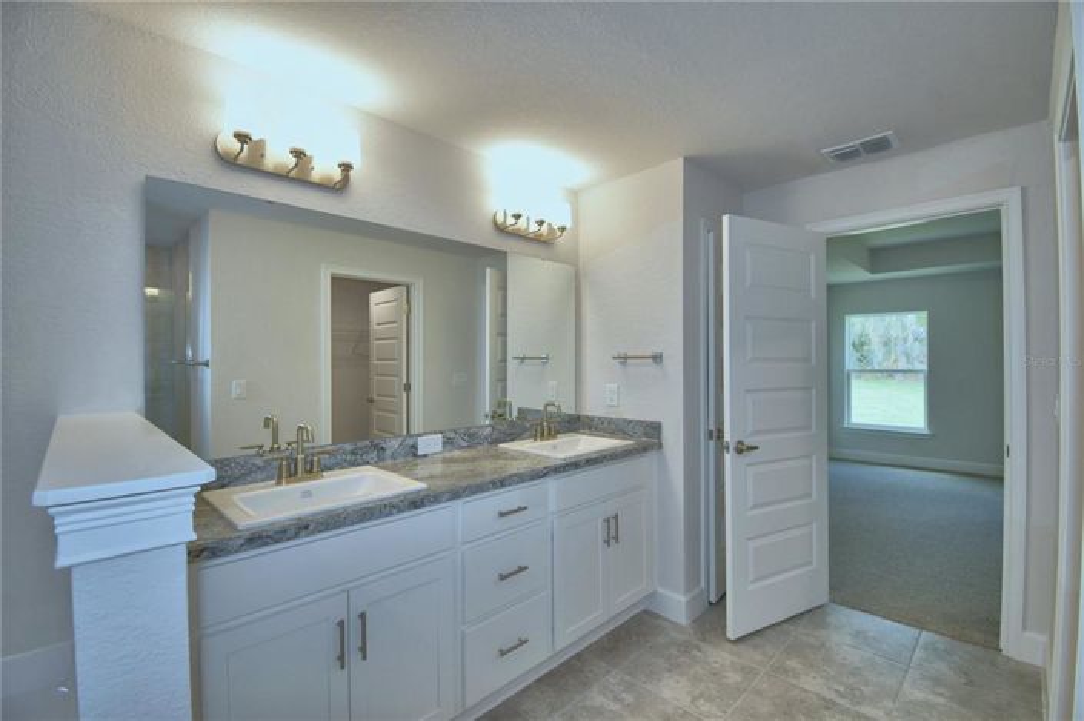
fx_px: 451
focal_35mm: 15
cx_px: 542
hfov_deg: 100.4
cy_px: 360
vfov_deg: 77.2
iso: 200
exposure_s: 1/60
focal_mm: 10
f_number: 4.5
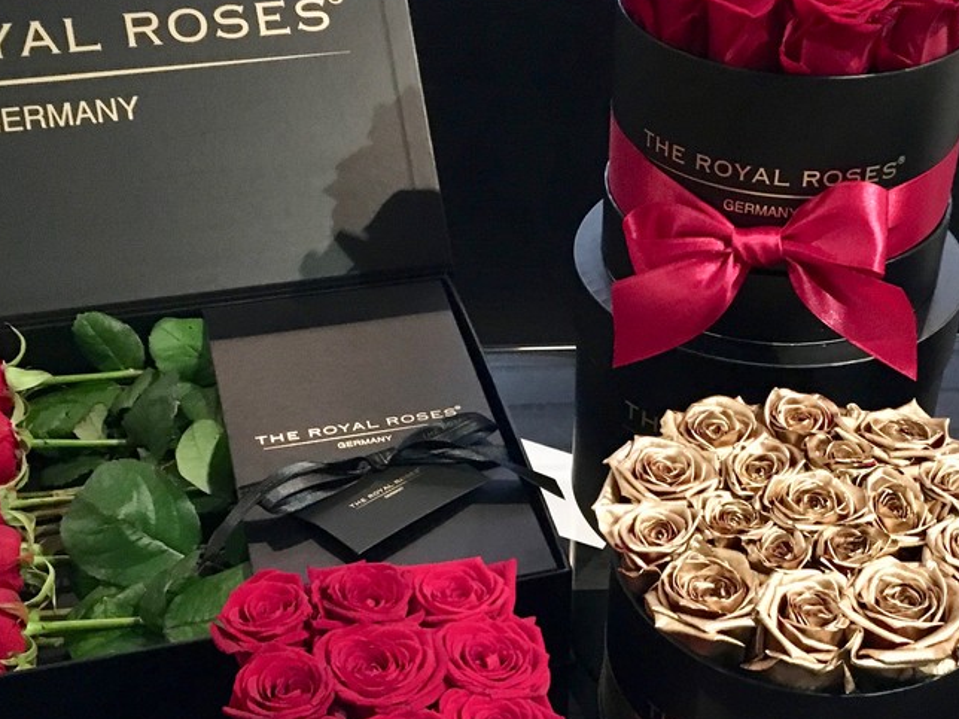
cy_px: 528
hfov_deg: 35.4
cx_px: 584
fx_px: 1496
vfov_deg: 26.7
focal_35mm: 54
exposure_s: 1/17
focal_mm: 4.15
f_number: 2.2
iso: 500
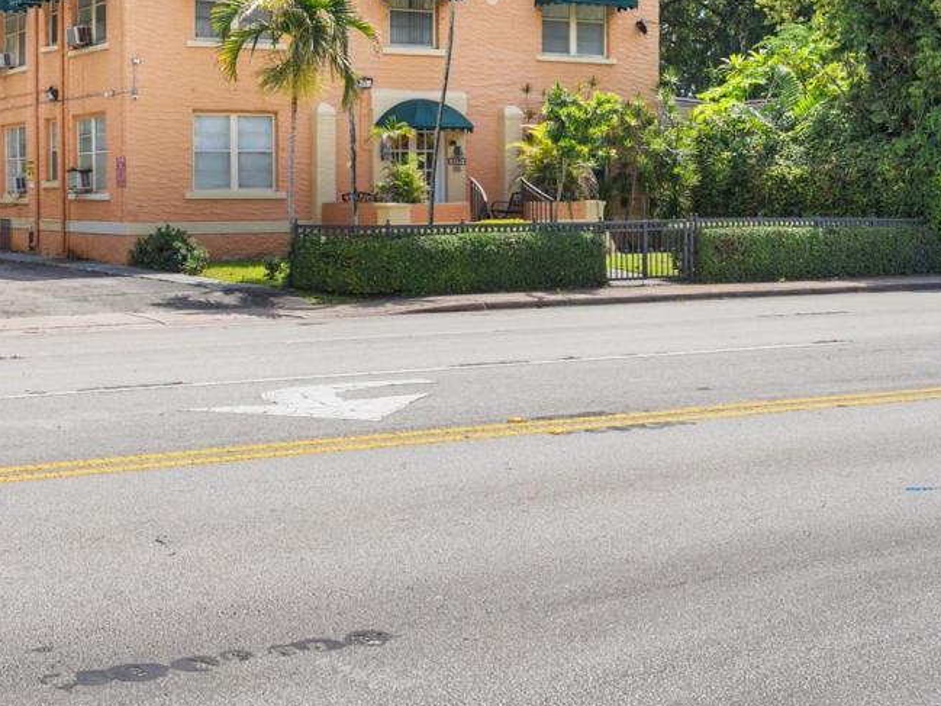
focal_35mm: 56
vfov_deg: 25.8
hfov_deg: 33.7
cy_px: 191
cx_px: 246
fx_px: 1523
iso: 250
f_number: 9
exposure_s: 1/50
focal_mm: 35
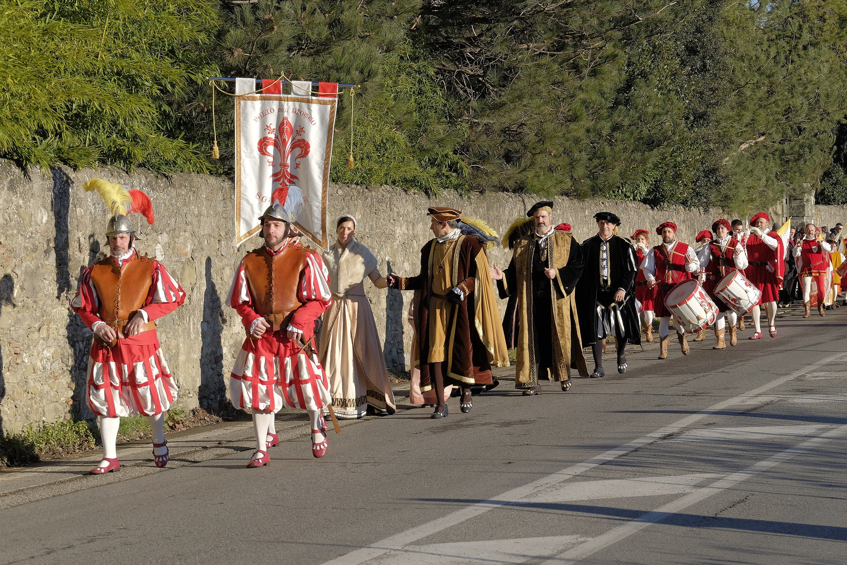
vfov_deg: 13.0
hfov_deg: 19.5
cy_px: 282
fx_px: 2470
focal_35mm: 105
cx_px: 424
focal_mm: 70
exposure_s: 1/180
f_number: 9
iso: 200
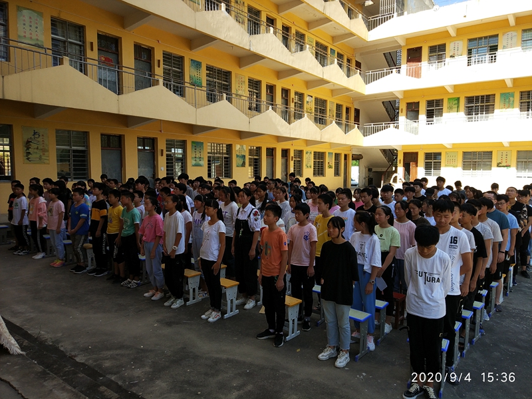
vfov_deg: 58.8
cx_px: 266
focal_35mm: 23
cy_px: 200
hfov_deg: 74.0
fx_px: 353
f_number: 2
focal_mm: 4.06
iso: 100
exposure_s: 1/365
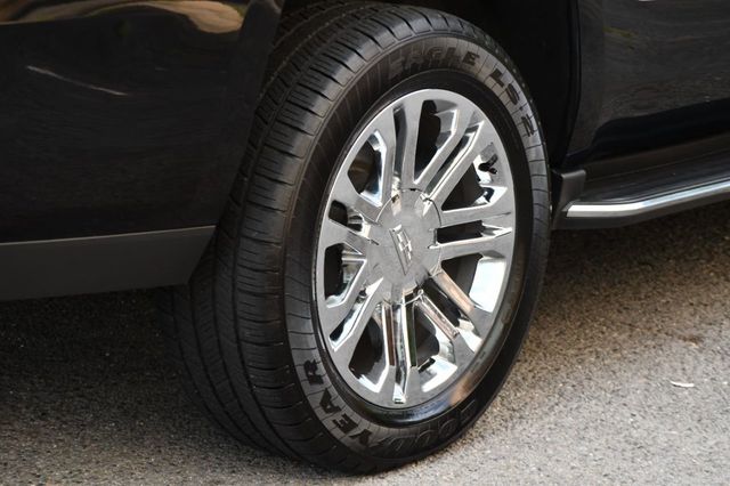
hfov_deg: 16.1
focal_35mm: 127
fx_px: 2574
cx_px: 365
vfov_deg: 10.8
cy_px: 243
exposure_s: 1/250
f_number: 5.6
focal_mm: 85
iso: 400
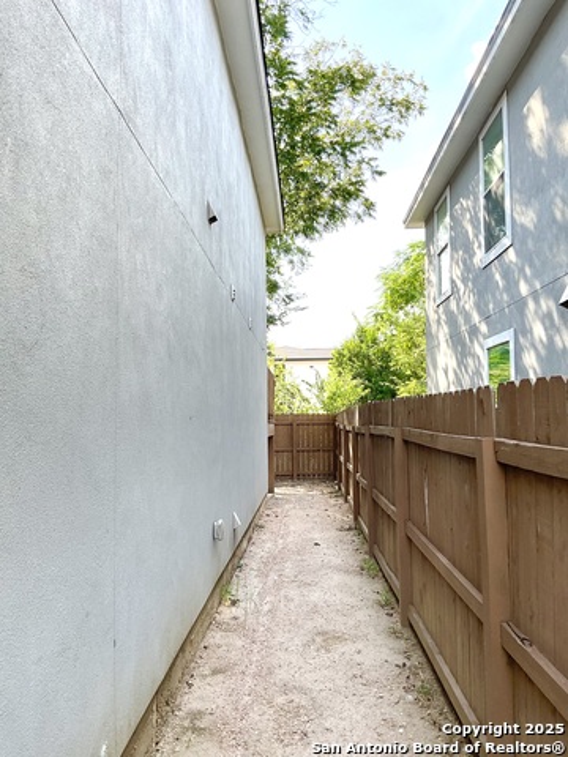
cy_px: 378
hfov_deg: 48.2
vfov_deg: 61.7
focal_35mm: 29
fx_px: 634
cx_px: 284
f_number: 1.8
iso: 16
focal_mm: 3
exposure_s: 1/394
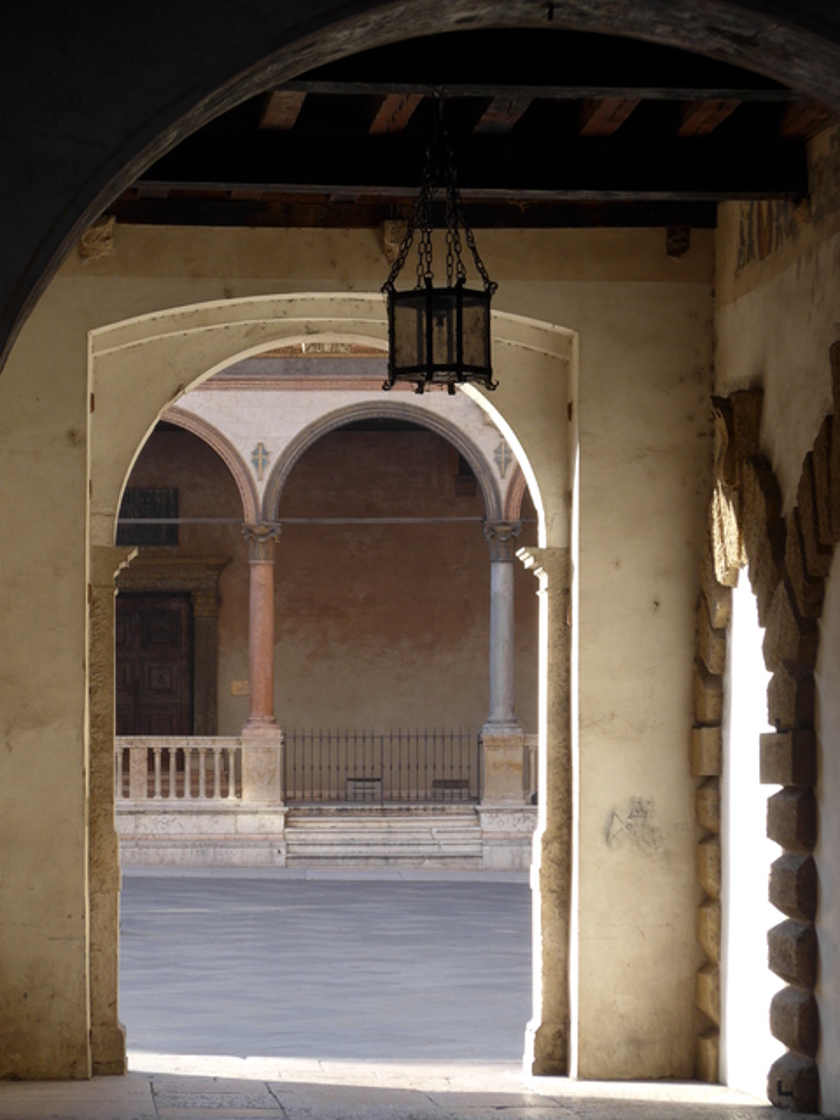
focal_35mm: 124
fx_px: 4012
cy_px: 560
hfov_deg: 12.0
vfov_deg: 15.9
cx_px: 420
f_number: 5.2
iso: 125
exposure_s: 1/100
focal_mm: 24.3
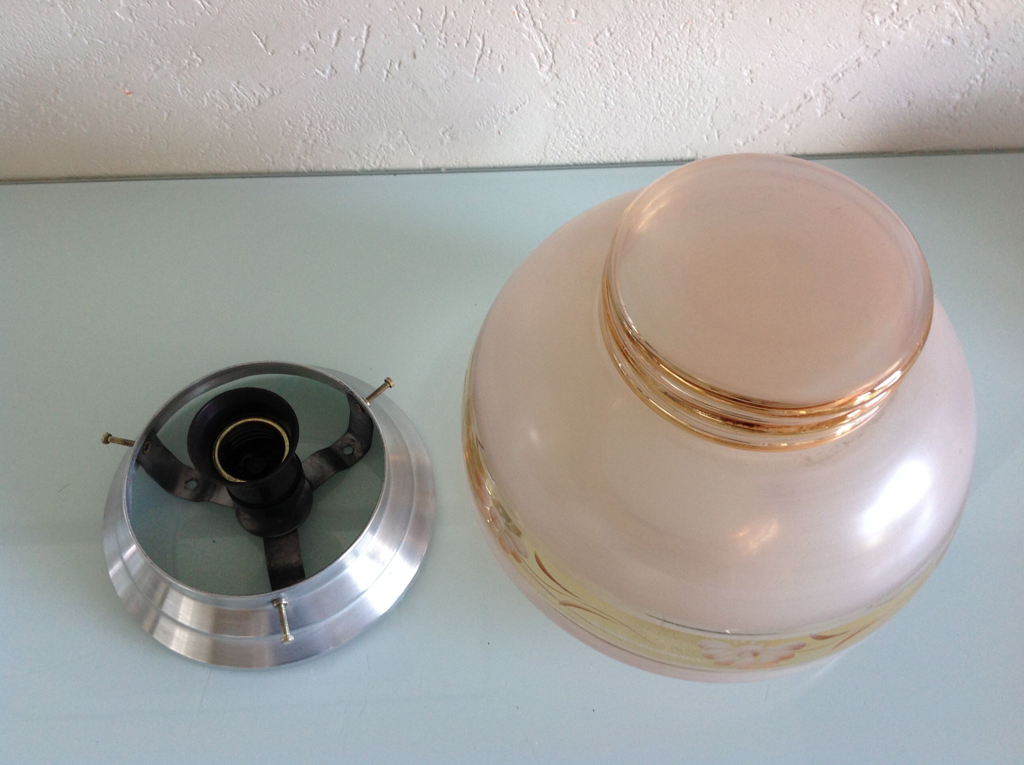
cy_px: 382
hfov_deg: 52.7
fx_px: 1034
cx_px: 512
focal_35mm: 35
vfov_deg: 40.6
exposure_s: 1/15
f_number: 2.4
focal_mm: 4.28
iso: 80
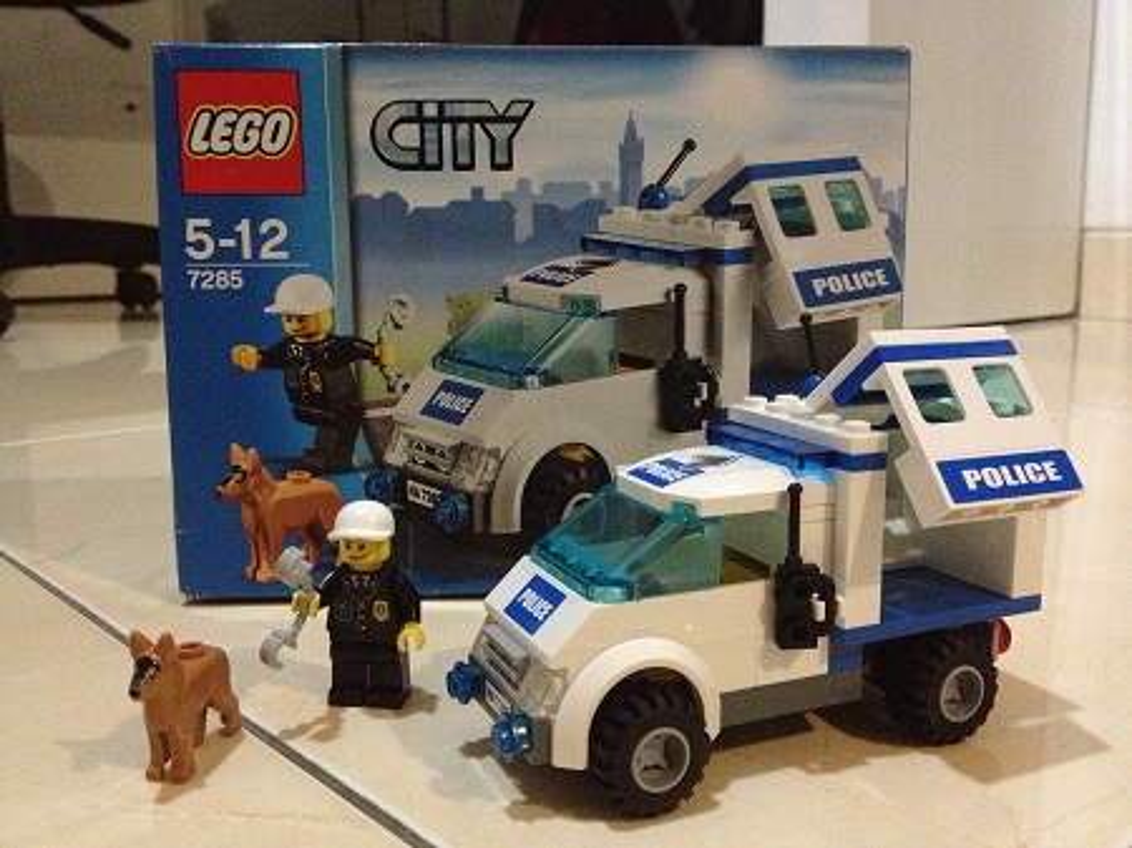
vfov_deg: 40.7
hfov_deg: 52.7
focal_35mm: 35
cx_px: 566
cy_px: 424
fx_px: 1144
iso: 800
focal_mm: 4.28
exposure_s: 1/15
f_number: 2.4
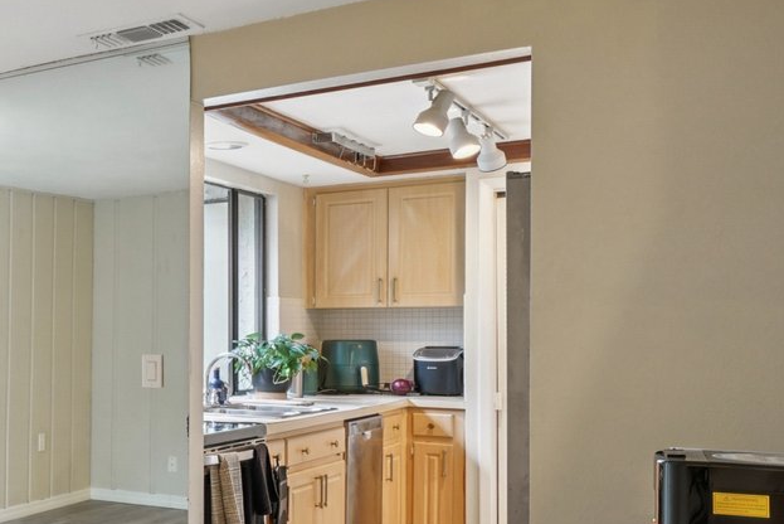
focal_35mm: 46
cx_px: -262
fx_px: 1002
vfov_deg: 29.2
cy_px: 322
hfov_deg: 31.6
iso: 400
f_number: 8
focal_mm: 14
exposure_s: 1/6
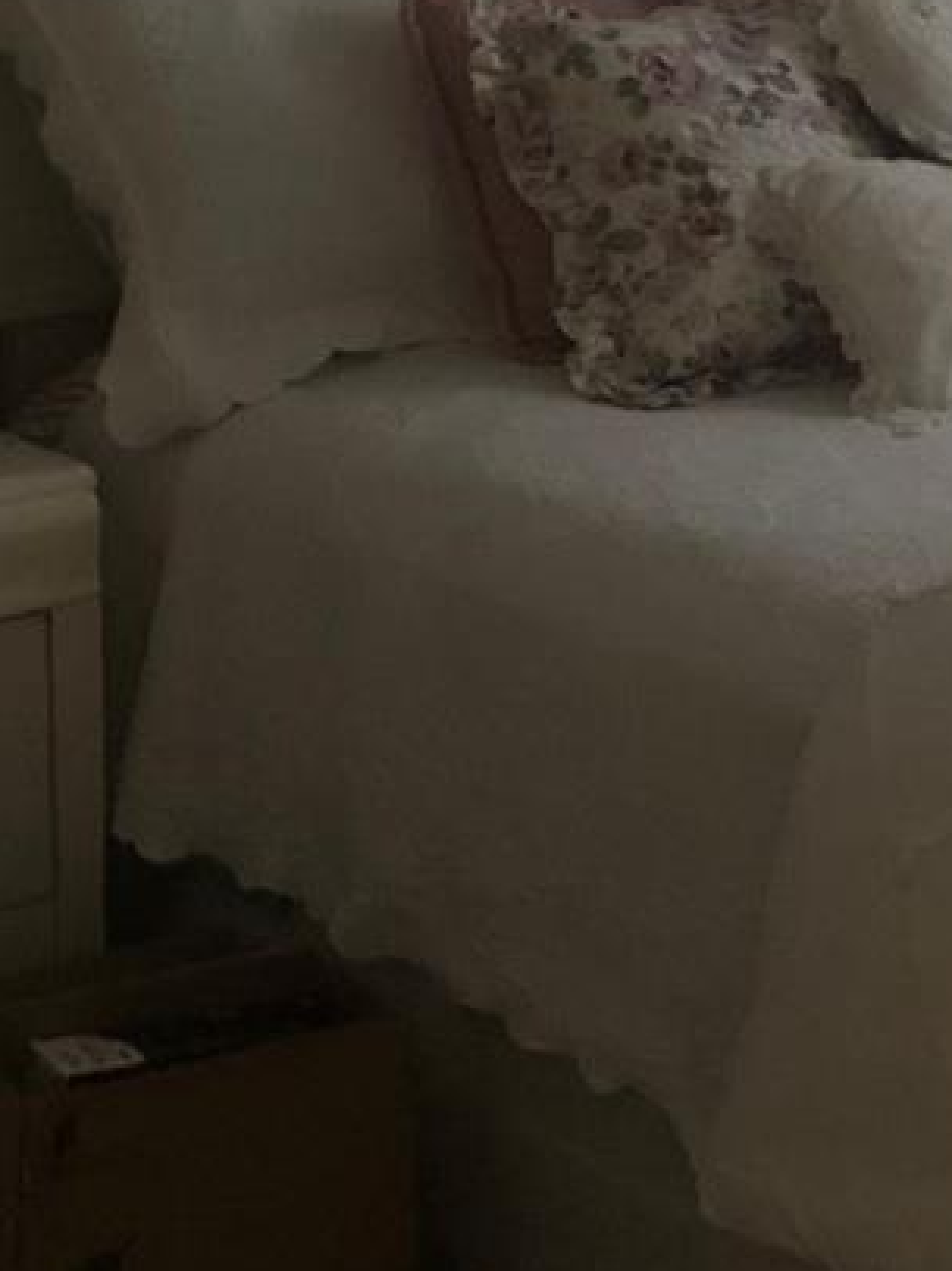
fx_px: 3891
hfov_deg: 13.8
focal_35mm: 106
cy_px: 257
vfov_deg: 18.4
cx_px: 946
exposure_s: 1/4
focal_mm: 3.99
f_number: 1.8
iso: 160
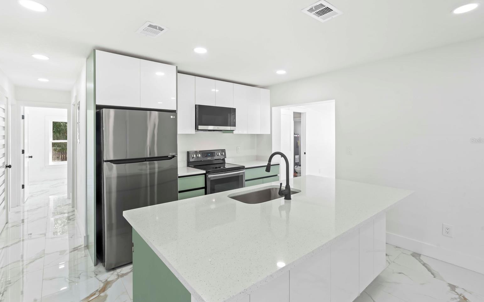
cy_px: 140
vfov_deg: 67.9
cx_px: 246
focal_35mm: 17
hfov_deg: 94.3
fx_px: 224
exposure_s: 1/5
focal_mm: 16
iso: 200
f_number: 9
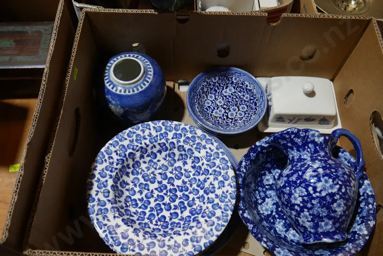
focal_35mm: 30
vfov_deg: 43.6
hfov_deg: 61.9
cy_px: 139
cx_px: 197
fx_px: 319
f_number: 3.5
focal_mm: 14
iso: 200
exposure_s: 1/100
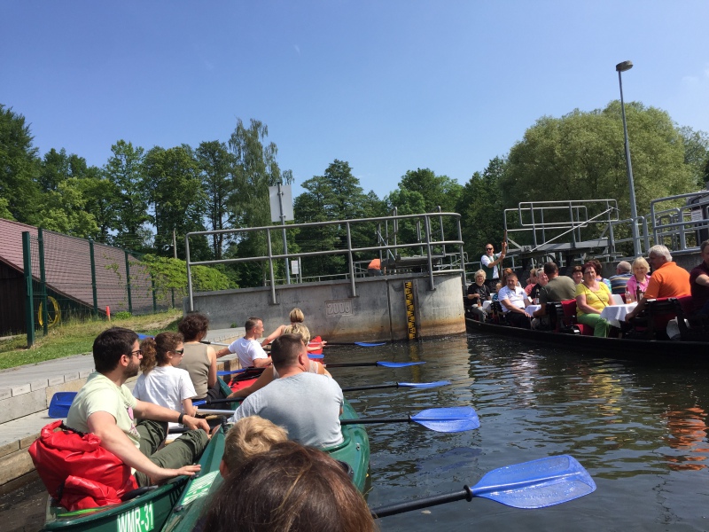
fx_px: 594
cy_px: 266
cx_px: 354
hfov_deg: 61.7
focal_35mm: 29
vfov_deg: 48.2
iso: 32
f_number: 2.2
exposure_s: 1/1582
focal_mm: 4.15
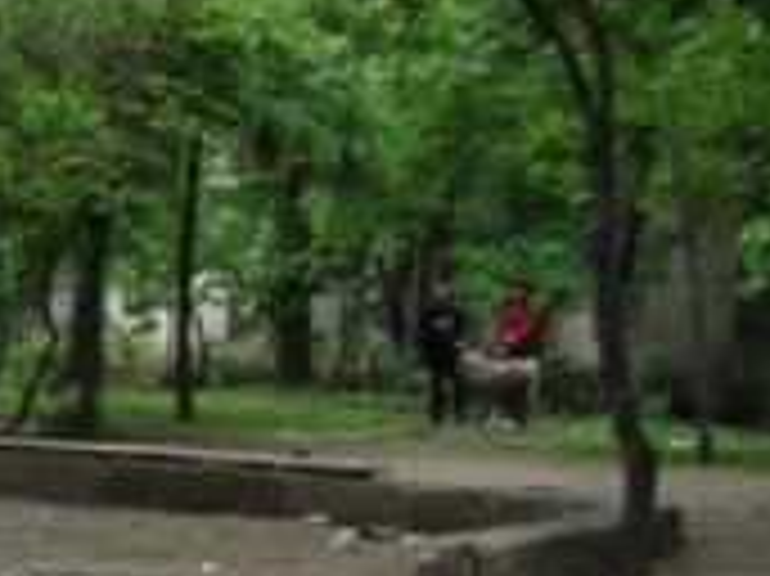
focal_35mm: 118
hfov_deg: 15.1
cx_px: -482
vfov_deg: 12.1
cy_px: 808
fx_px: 2623
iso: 50
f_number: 2.8
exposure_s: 1/58.3
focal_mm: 5.8
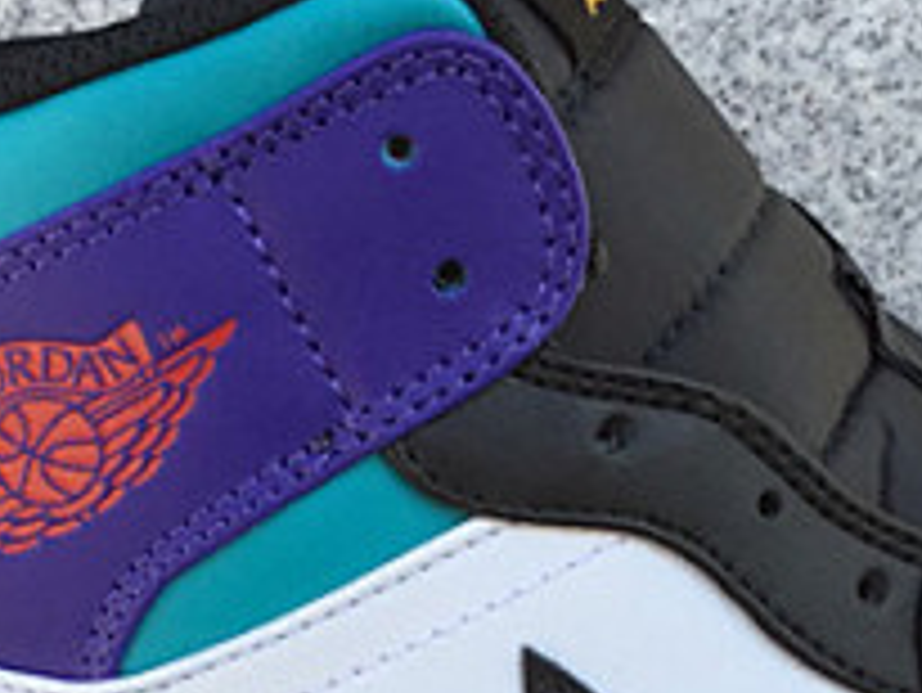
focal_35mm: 121
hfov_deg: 16.2
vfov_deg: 11.8
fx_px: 3225
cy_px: 1012
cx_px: 684
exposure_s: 1/252
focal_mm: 3.3
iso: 25
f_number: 2.4
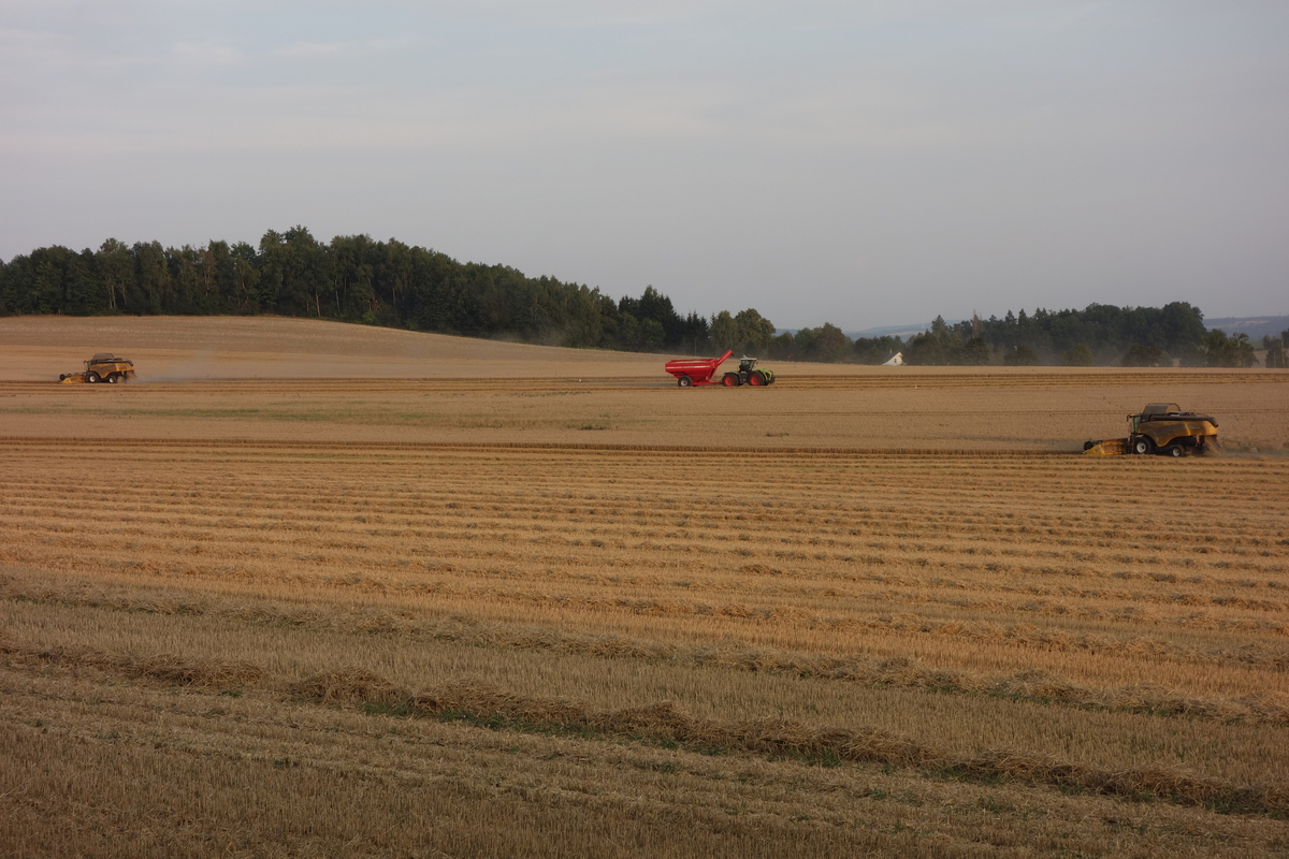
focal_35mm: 65
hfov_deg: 31.0
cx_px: 644
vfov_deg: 20.9
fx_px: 2327
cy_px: 430
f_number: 5.6
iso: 125
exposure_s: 1/125
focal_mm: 24.11
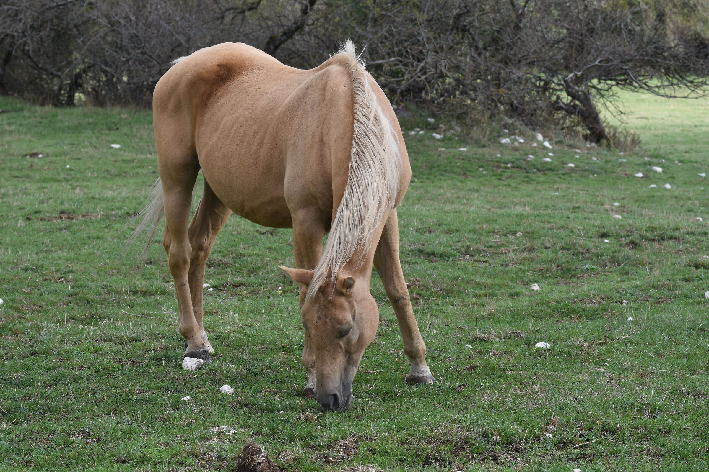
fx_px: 2068
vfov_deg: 13.0
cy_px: 236
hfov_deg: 19.5
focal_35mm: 105
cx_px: 354
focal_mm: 70
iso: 320
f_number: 6.3
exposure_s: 1/640
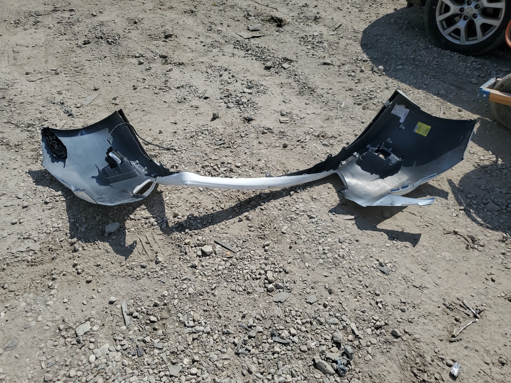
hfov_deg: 67.3
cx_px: 256
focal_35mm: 26
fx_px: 384
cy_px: 192
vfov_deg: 53.1
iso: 50
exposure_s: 1/10000
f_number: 1.5
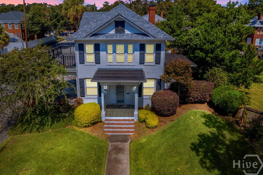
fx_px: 175
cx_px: 124
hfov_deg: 73.7
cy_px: 89
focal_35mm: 24
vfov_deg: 53.1
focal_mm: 8.38
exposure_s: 1/2500
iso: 120
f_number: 2.8
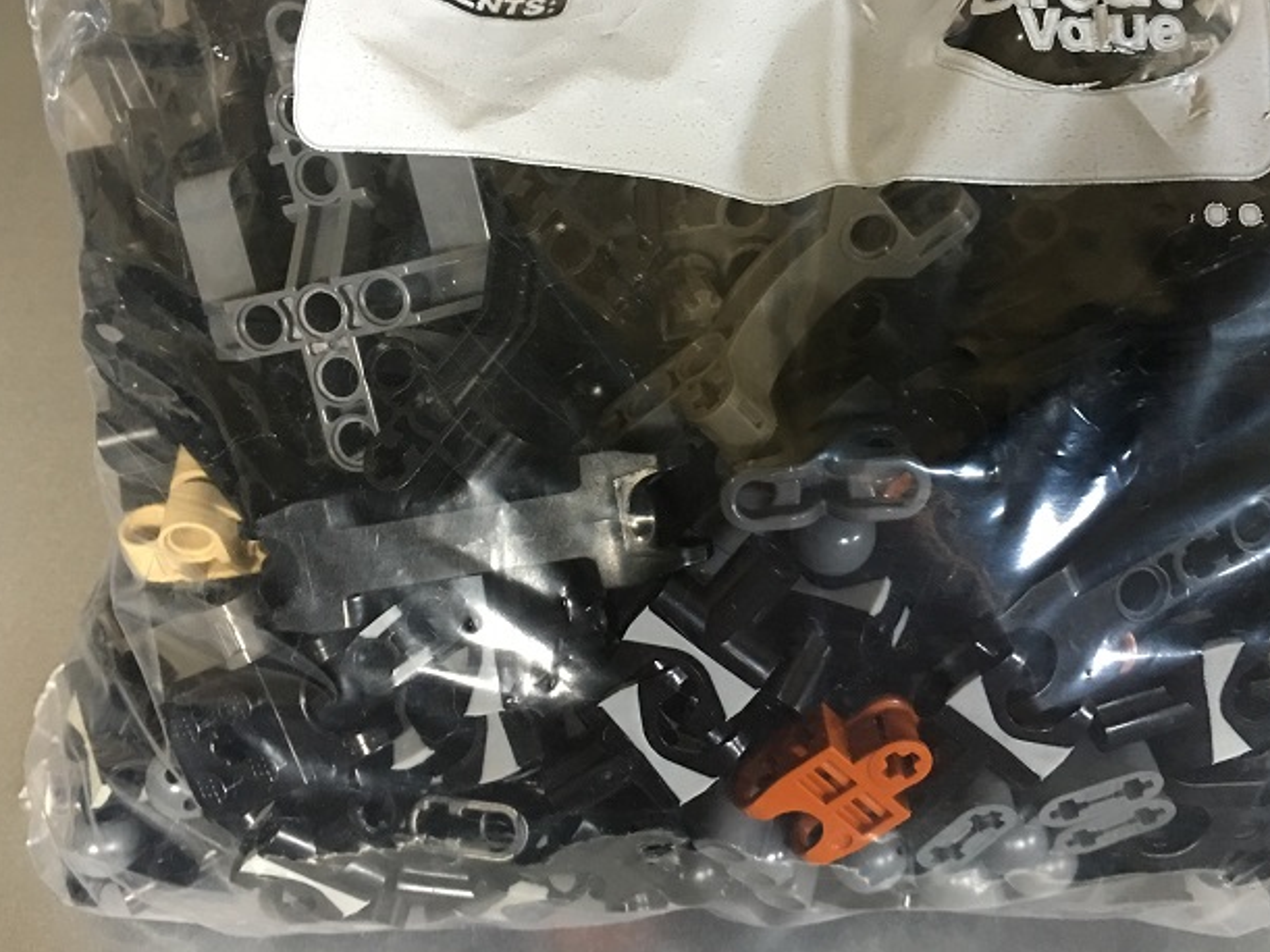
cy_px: 349
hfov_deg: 48.8
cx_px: 736
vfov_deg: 37.5
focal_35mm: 38
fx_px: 1394
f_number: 2.2
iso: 100
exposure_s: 1/15
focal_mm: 4.15
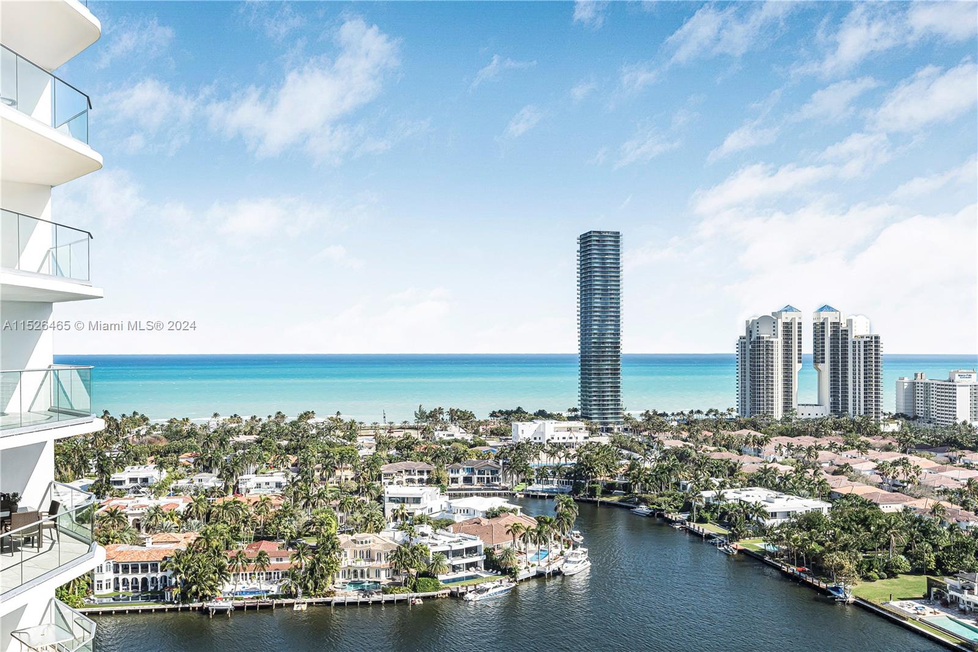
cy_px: 326
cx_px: 489
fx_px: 815
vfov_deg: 43.6
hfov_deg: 61.9
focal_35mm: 30
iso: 1000
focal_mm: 30
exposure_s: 1/1600
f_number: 9
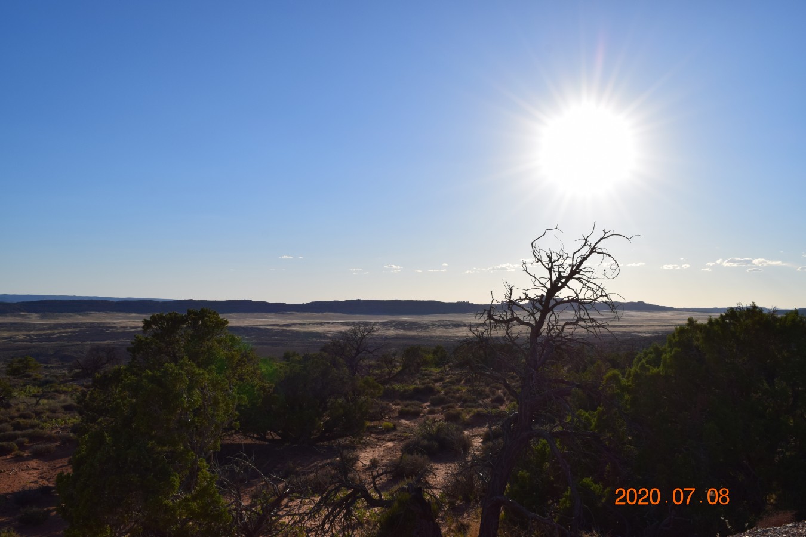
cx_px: 403
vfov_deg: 40.0
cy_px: 268
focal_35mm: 33
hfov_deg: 57.2
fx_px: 739
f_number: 11
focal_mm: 22
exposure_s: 1/500
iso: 250
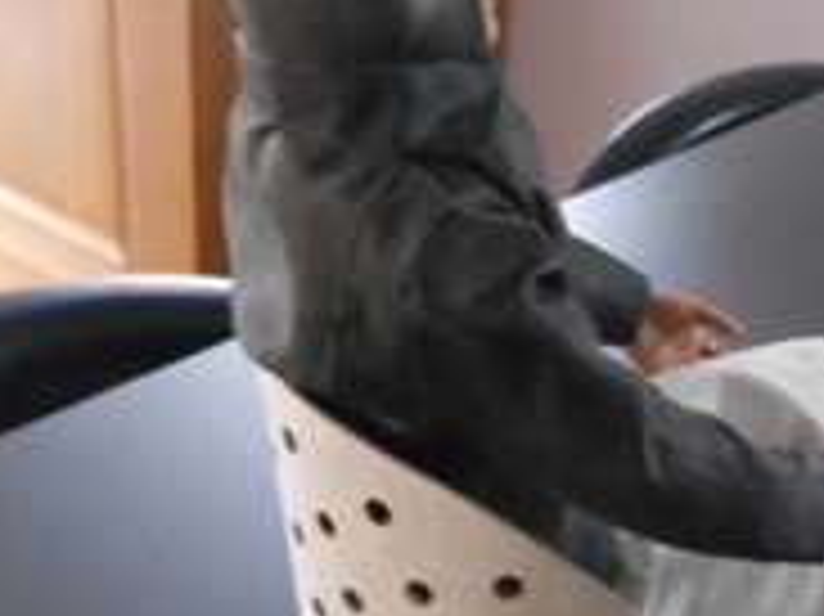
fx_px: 1737
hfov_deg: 26.4
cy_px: 351
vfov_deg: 20.1
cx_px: 615
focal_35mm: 73
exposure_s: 1/10
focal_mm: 4.7
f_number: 3.4
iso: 800
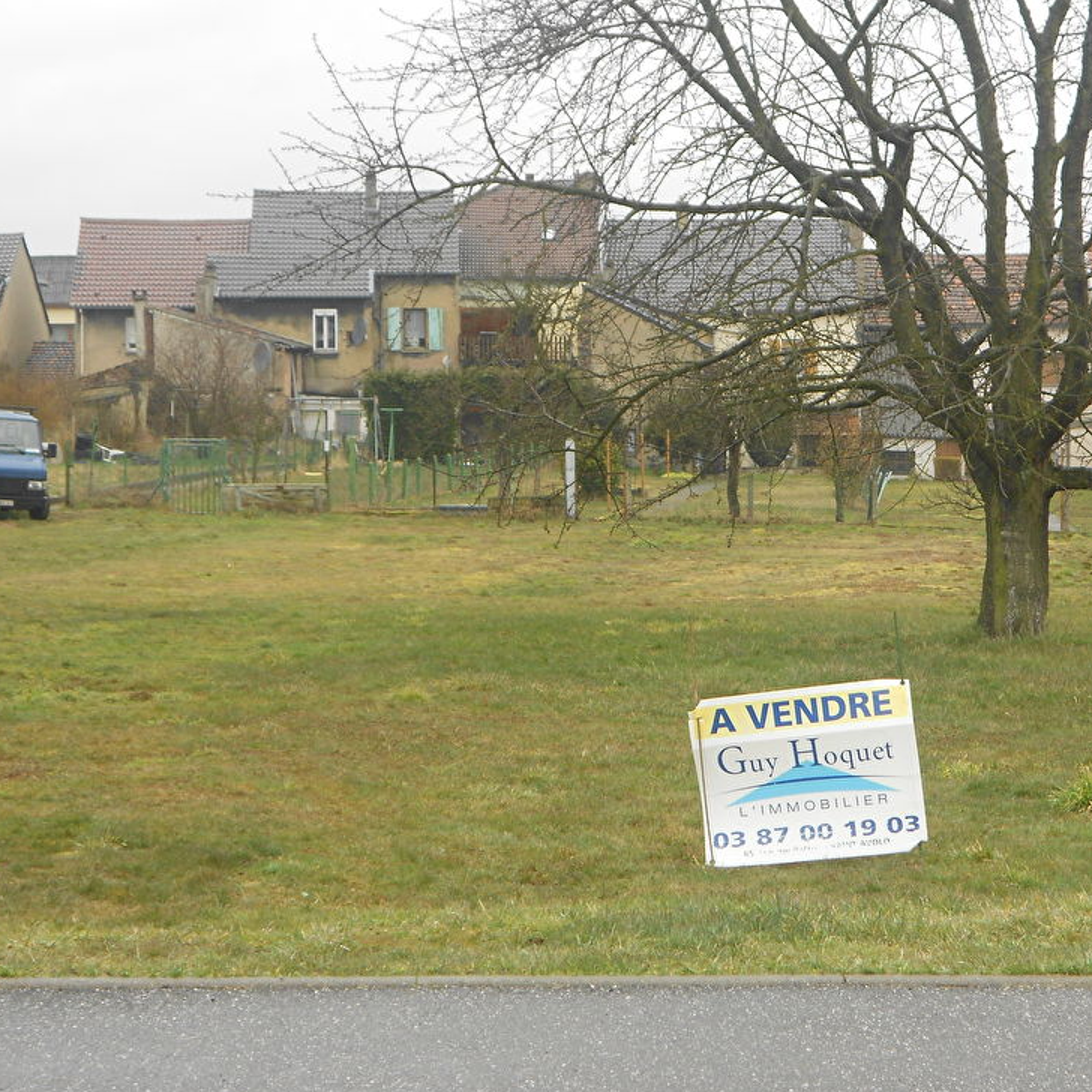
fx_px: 2927
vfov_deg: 21.1
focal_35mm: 82
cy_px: 548
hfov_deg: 21.1
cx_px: 728
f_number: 5.3
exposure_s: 1/60
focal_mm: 11.8
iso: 80
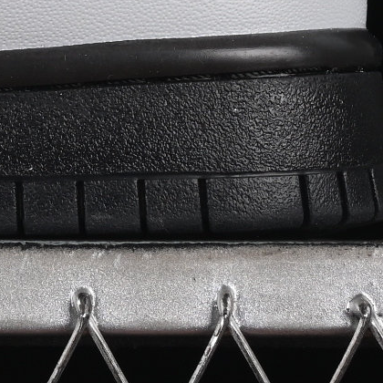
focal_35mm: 422
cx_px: -456
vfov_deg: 4.1
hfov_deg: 4.1
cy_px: -289
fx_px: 5282
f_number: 8
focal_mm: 50
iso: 160
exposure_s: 1/80
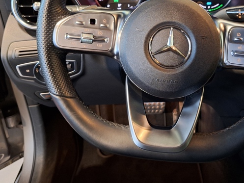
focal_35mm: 37
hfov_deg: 49.5
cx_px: 157
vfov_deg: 37.4
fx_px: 261
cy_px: 39
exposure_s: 1/20
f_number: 1.8
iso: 500
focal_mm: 5.54
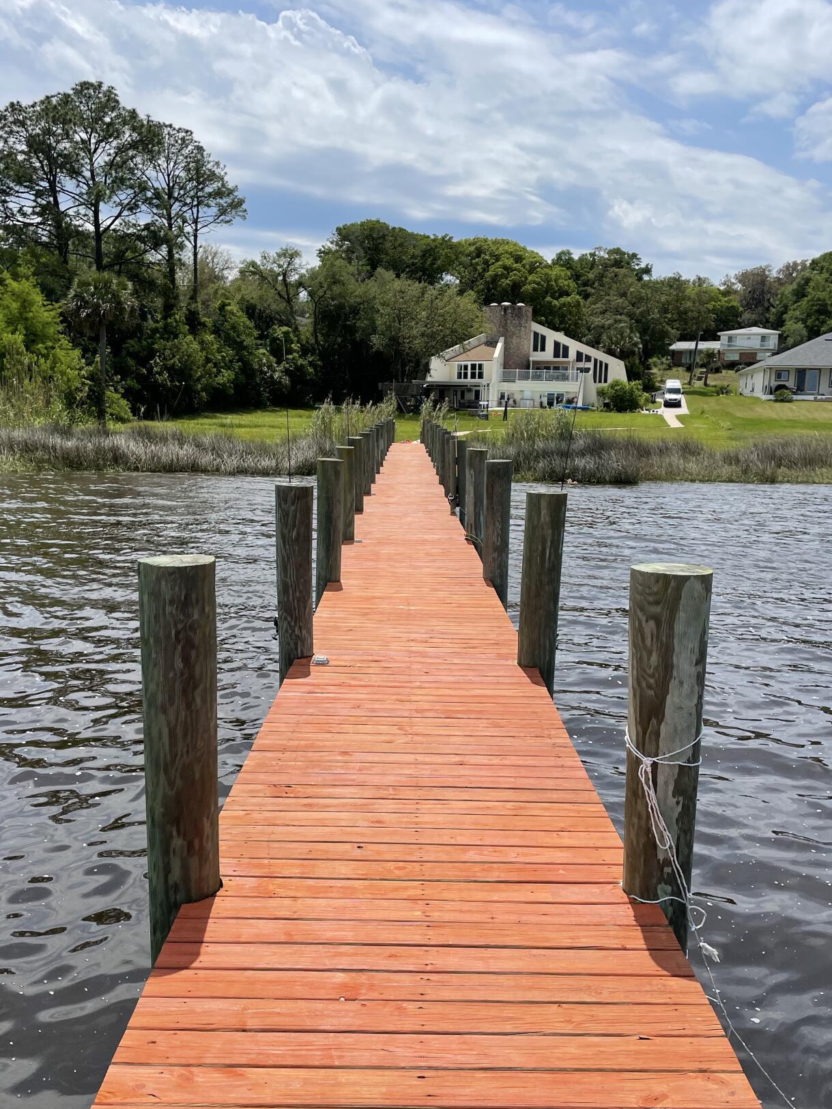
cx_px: 403
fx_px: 1025
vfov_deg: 56.7
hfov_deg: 44.2
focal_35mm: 32
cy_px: 609
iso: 32
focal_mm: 4.2
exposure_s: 1/5814
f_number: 1.6
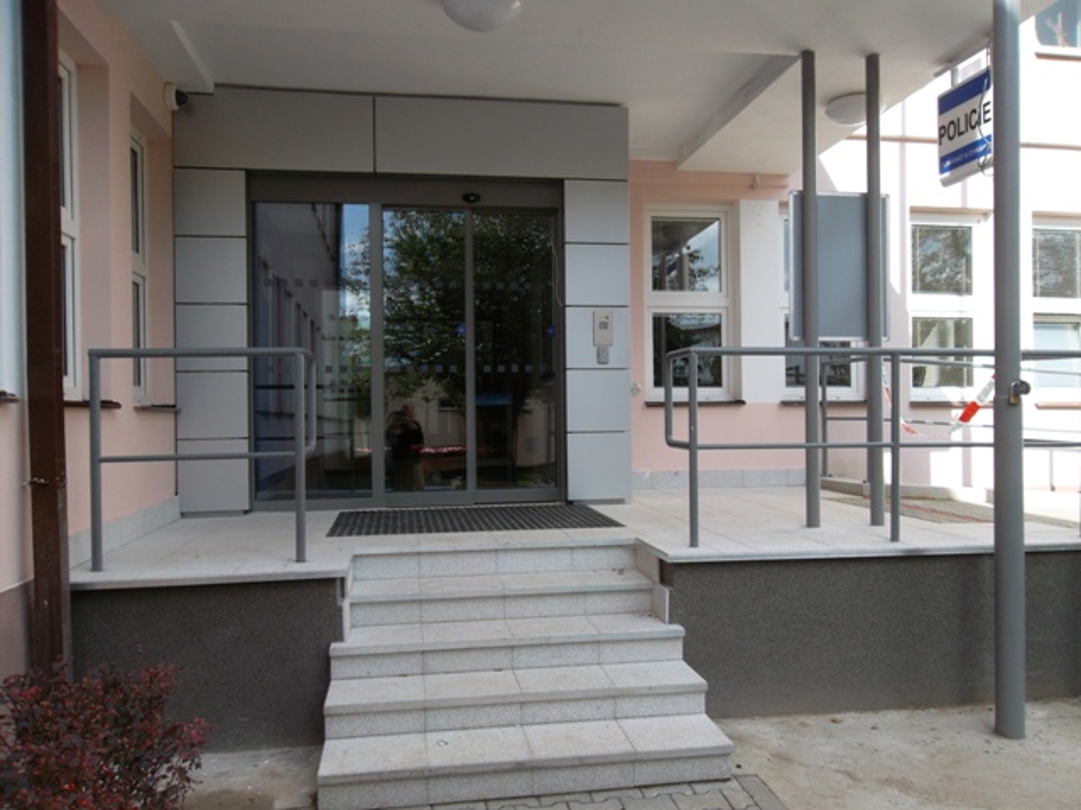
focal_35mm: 27
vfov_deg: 51.4
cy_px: 405
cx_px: 540
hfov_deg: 65.3
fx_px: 843
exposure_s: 1/300
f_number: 3.5
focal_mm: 4.9
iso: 80
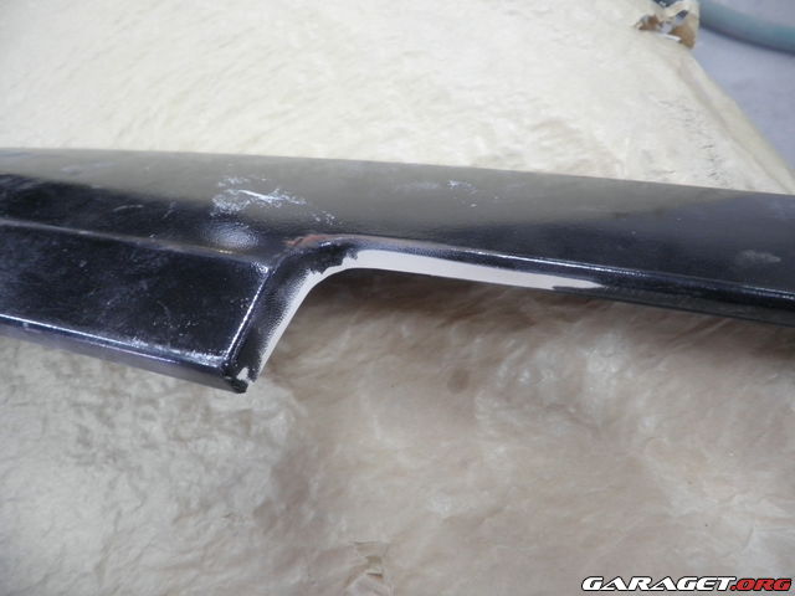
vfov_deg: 53.1
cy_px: 298
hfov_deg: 67.3
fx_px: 597
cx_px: 398
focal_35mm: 26
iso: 160
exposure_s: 1/20
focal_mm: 4.65
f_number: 2.6
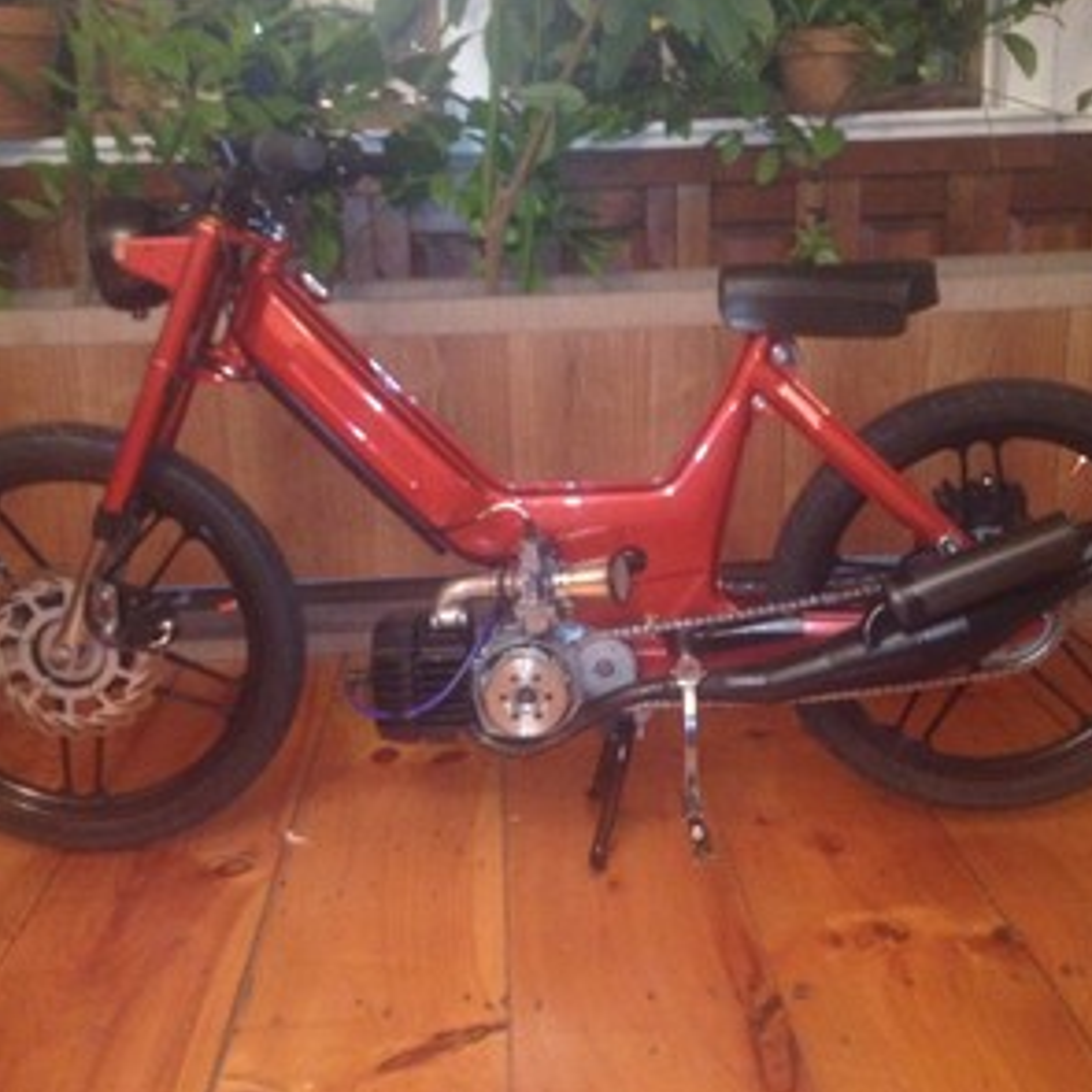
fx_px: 1499
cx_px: 559
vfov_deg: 40.0
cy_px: 548
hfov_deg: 40.0
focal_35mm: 42
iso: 400
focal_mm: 4.28
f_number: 2.4
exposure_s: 1/16
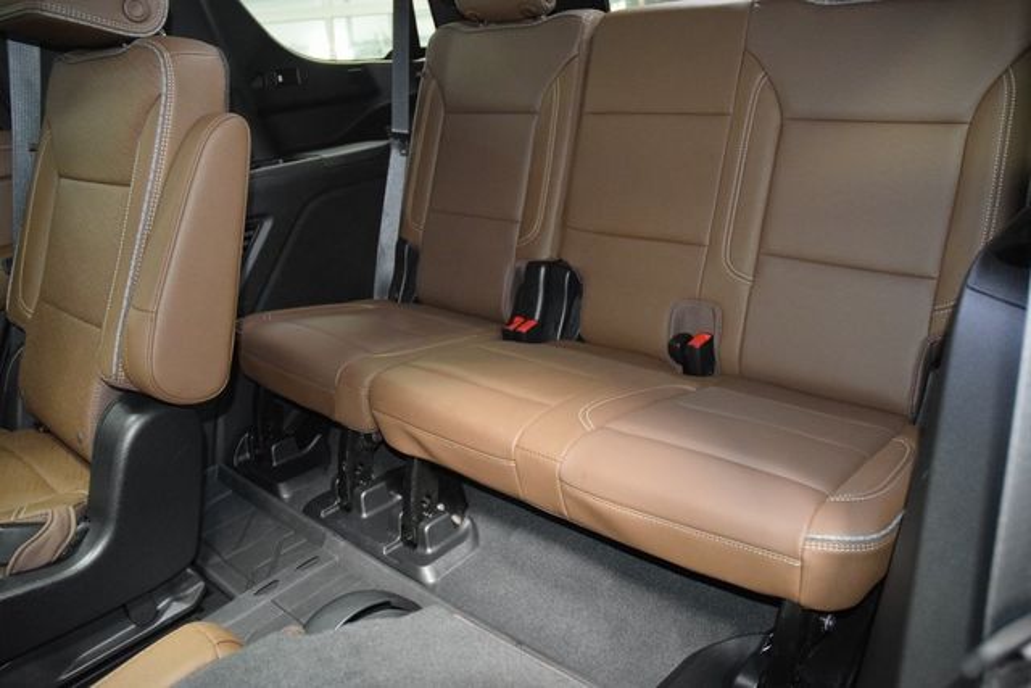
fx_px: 773
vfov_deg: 48.0
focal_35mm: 27
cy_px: 344
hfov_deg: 67.4
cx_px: 516
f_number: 3.5
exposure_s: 1/25
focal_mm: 18
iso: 3200
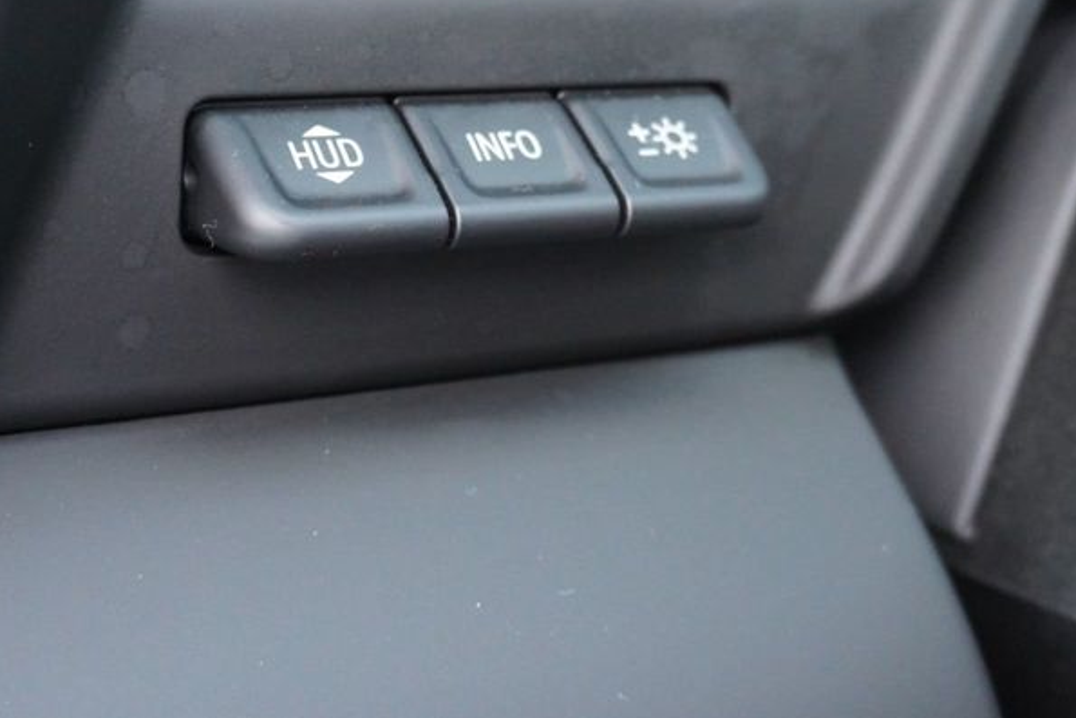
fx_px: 1853
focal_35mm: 62
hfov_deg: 32.3
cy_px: 105
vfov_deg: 21.5
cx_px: 448
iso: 3200
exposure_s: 1/60
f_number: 4.5
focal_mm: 24
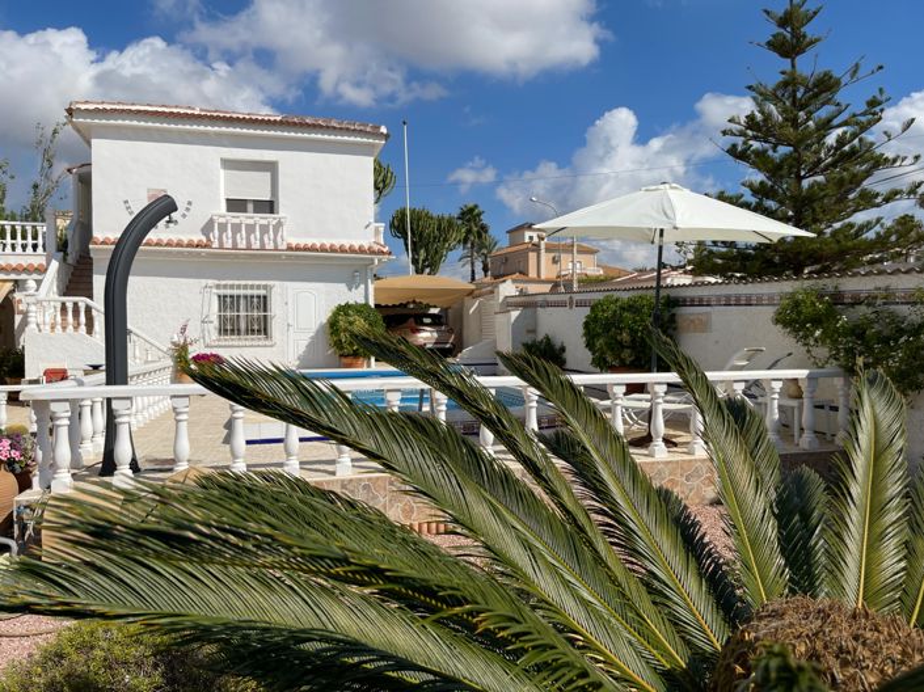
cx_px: 462
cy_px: 346
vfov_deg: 54.8
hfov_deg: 69.4
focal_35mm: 25
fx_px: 667
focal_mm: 5.1
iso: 32
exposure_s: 1/8547
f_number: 1.6
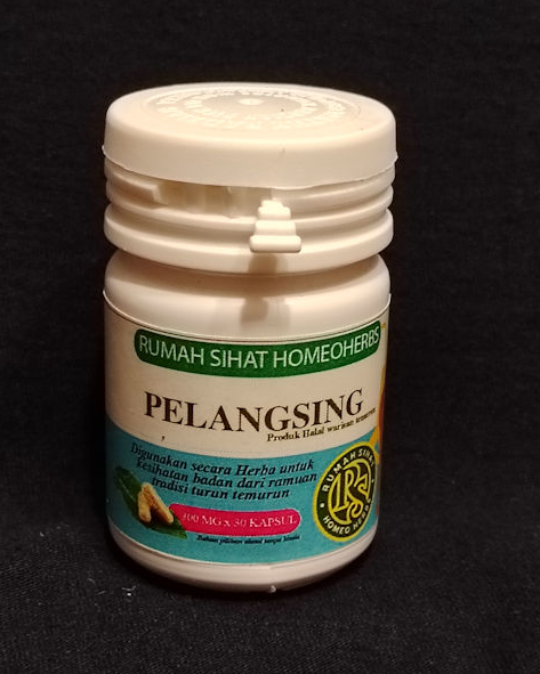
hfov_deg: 20.4
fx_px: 1498
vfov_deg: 25.4
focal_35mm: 75
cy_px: 341
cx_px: 268
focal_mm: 5.25
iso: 1788
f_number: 1.75
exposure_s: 1/33.3
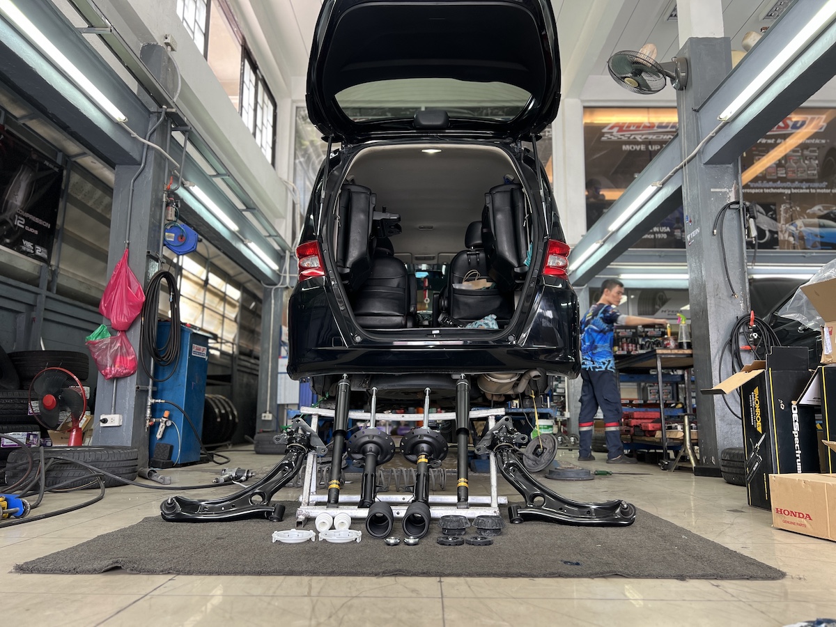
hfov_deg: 67.3
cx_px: 418
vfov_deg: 53.1
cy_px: 314
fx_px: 628
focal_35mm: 26
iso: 64
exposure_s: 1/50
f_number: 1.5
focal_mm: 5.7
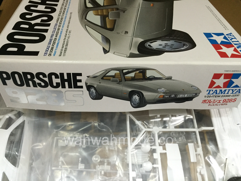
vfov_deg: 48.2
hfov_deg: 61.7
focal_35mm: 29
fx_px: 202
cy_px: 90
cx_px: 120
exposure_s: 1/25
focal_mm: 4.15
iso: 320
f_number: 2.2
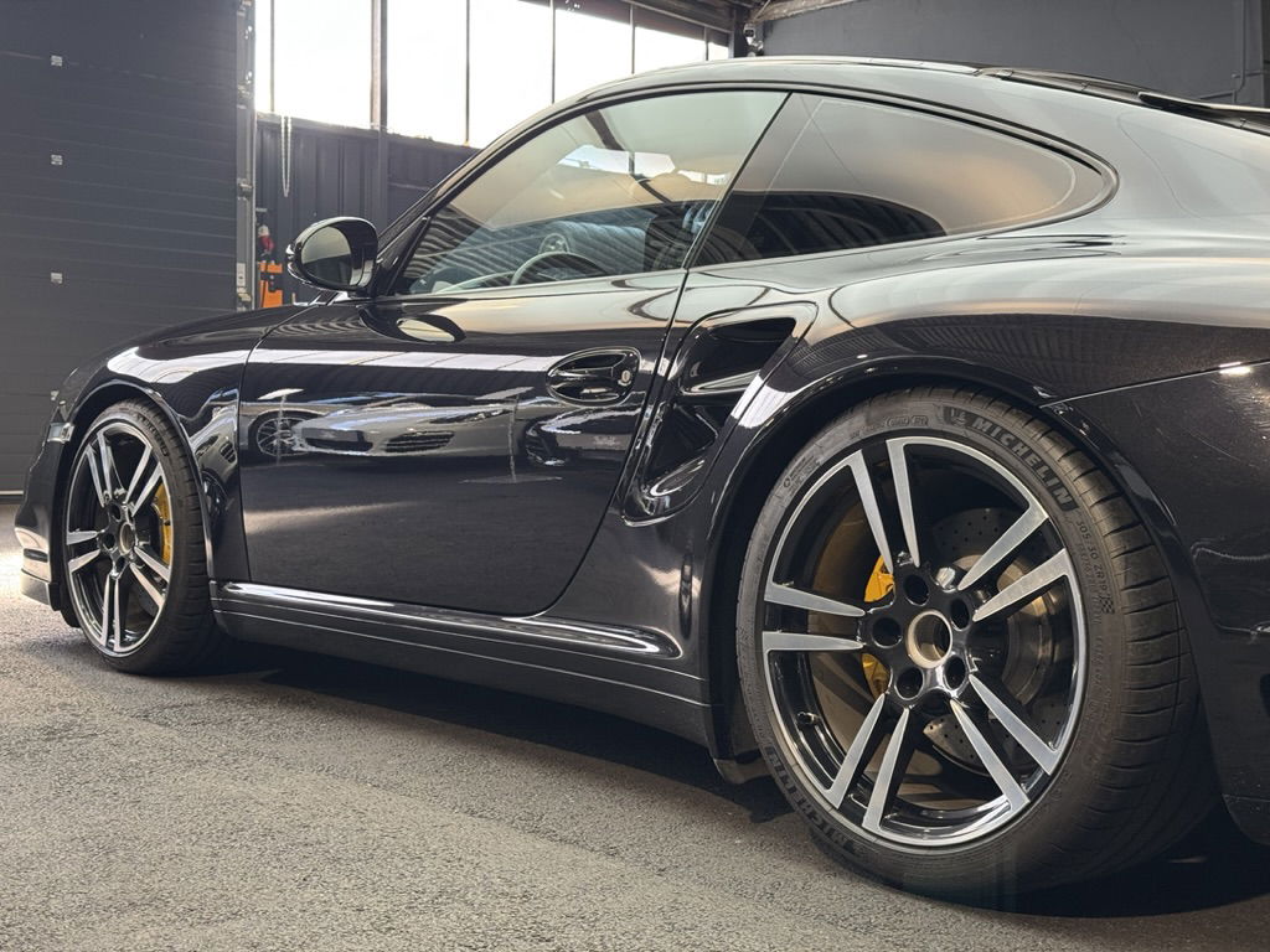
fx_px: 1761
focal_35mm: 48
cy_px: 476
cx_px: 635
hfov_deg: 39.7
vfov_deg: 30.3
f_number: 1.78
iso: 160
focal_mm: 6.76
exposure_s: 1/50
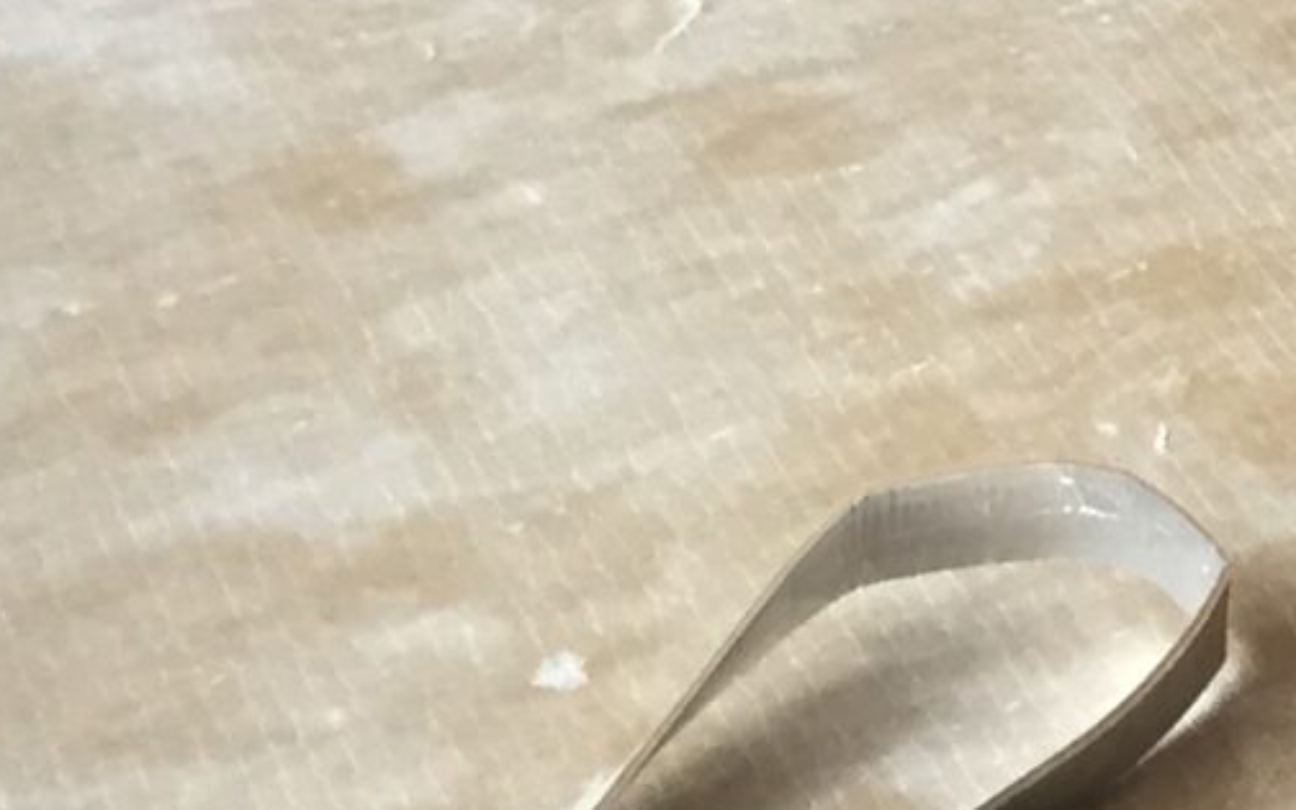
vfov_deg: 7.8
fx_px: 5510
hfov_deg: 12.1
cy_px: -1149
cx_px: 2474
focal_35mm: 156
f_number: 2.2
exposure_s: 1/33
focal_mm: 4.15
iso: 32
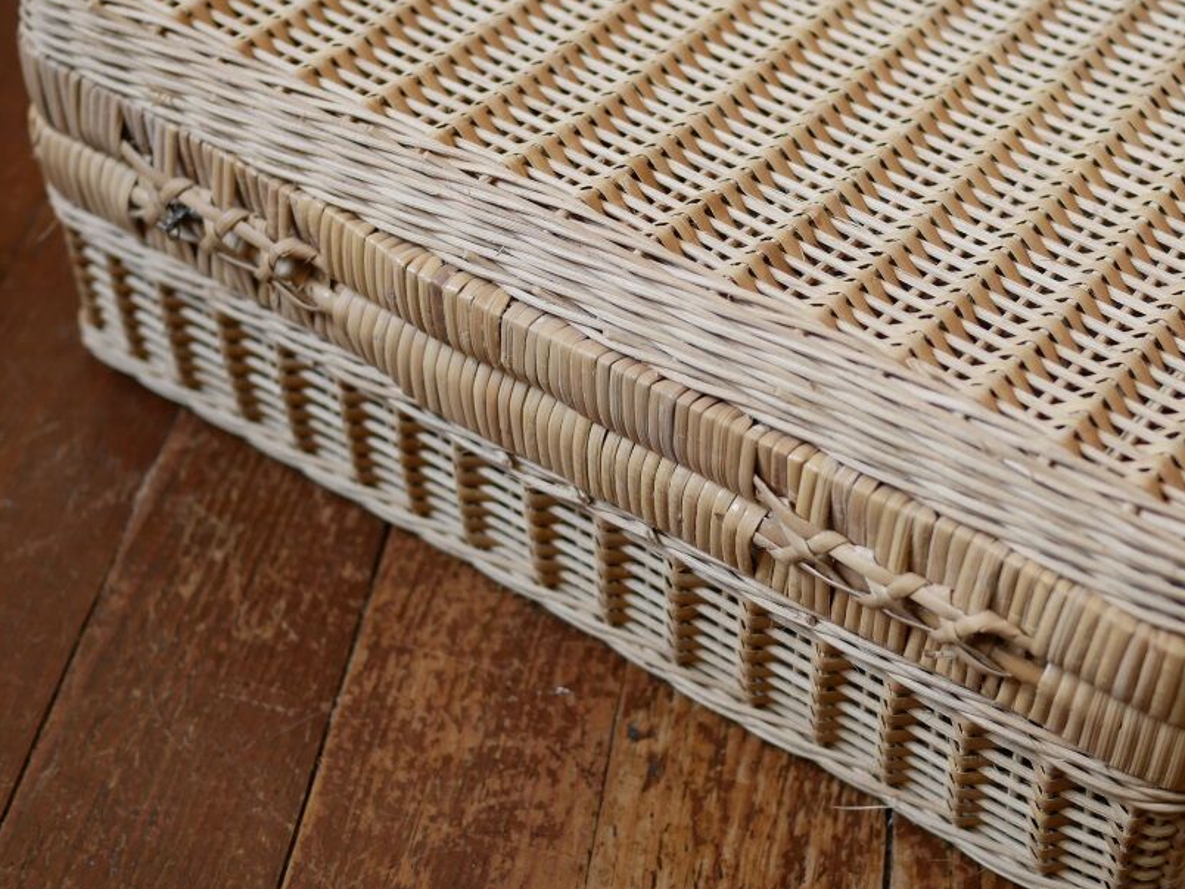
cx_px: 733
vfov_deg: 22.9
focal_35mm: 64
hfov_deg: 30.2
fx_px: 2191
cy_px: 322
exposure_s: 1/125
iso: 200
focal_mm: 20
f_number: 2
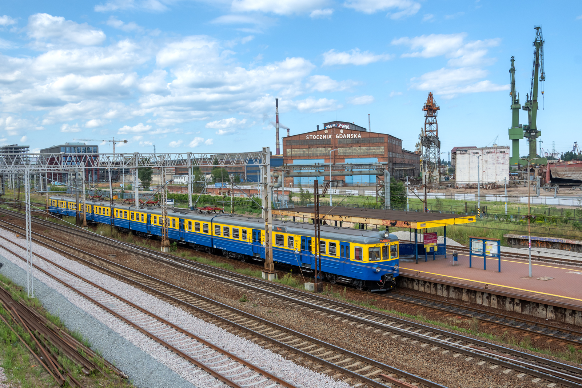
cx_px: 291
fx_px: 534
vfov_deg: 40.0
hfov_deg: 57.2
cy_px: 194
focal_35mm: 33
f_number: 9
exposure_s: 1/500
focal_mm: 22
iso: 160
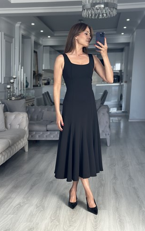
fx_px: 328
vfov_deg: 38.8
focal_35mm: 52
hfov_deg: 24.9
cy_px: 117
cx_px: 78
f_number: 1.78
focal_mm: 6.86
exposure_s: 1/121
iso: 100
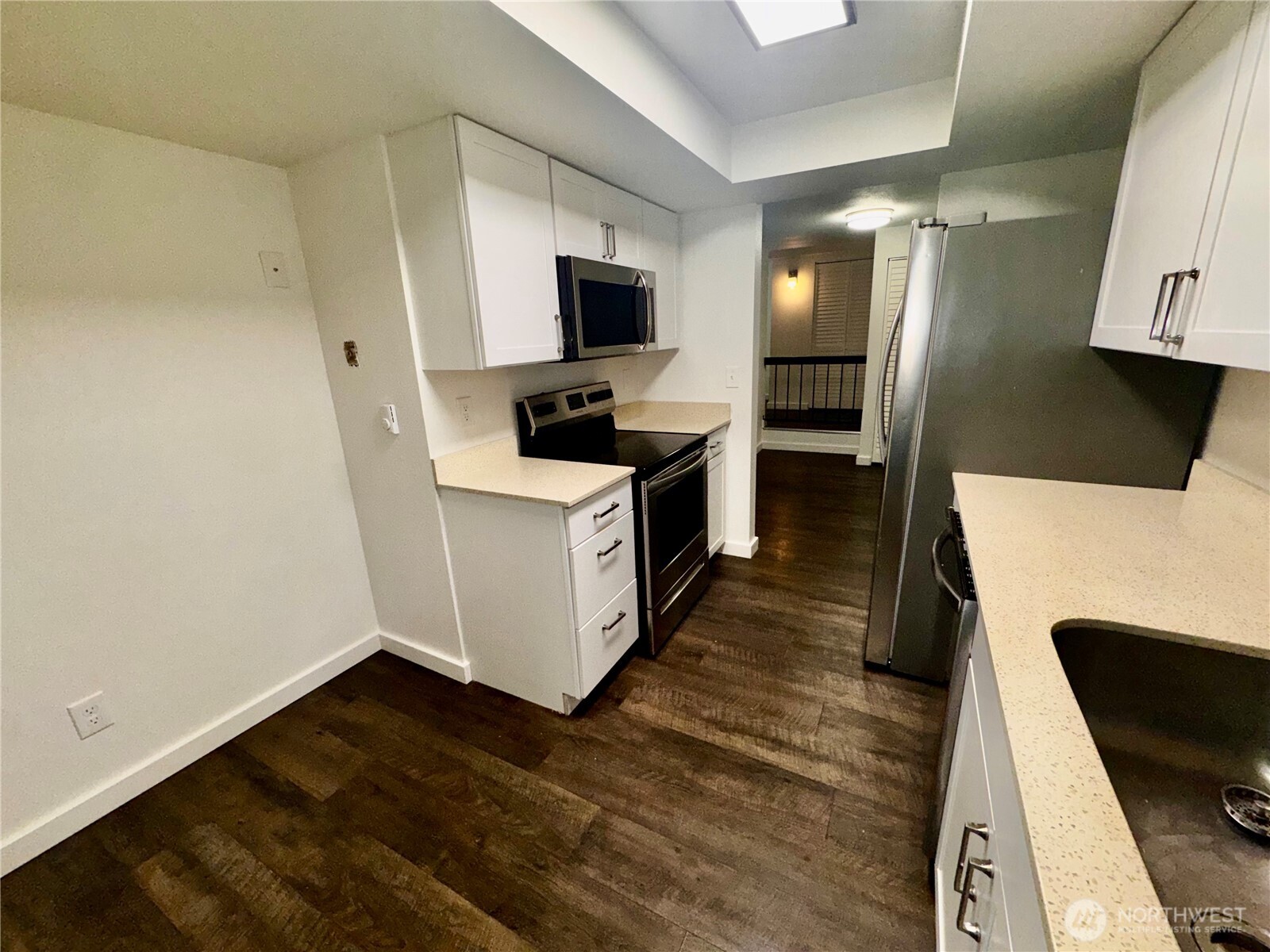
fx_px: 514
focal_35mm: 14
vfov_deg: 85.7
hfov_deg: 102.1
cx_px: 635
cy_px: 476
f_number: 2.2
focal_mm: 2.22
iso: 80
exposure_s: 1/120
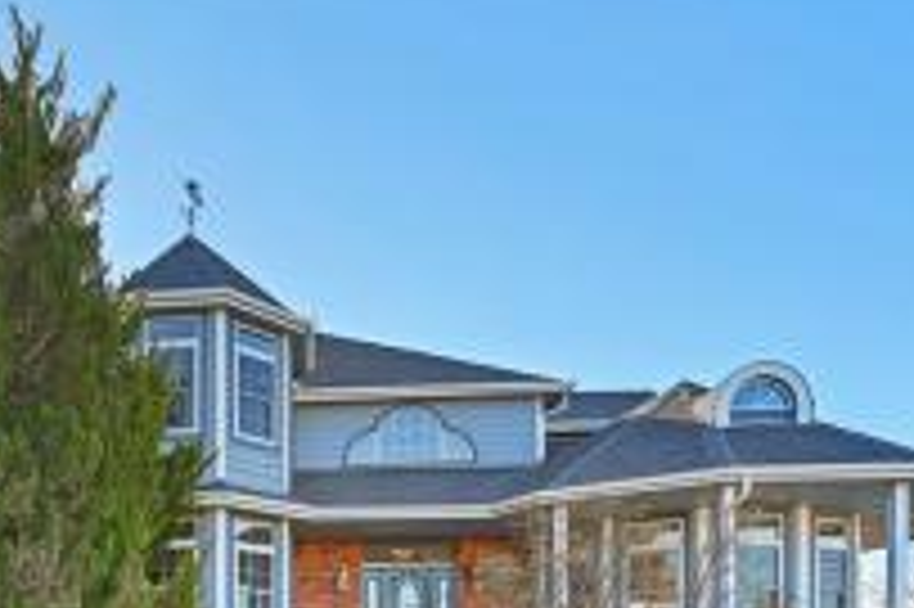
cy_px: 649
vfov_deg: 36.6
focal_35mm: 31
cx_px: 230
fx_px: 786
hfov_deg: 57.3
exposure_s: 1/20
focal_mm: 14
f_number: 8
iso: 64
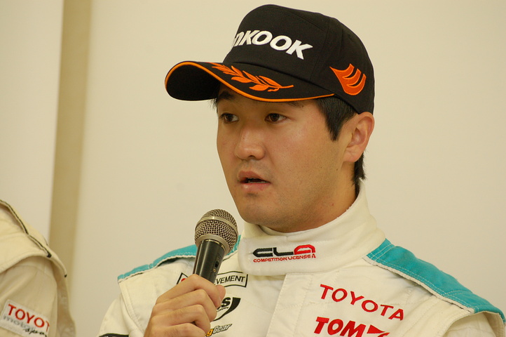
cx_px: 253
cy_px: 168
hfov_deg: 10.2
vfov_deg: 6.8
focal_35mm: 202
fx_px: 2844
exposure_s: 1/60
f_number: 5.6
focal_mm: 135
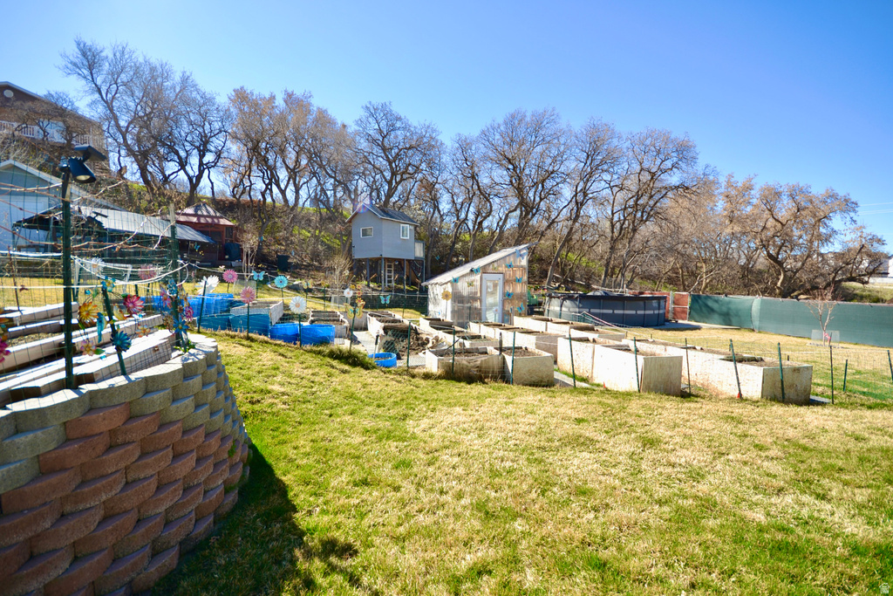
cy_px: 298
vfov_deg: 77.3
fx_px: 372
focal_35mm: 15
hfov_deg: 100.4
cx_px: 446
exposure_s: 1/160
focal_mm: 10
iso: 100
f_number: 6.3
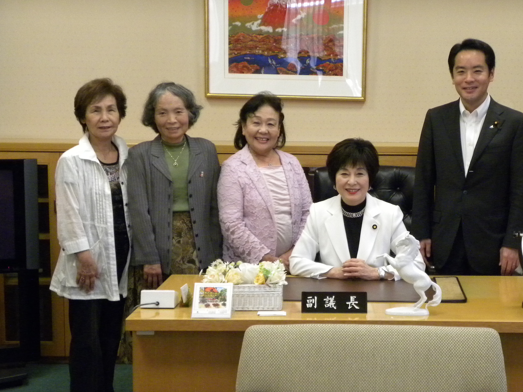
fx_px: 1057
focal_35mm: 70
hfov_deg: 27.5
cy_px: 218
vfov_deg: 21.0
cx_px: 366
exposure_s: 1/65.4
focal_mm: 8.2
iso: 400
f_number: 3.2
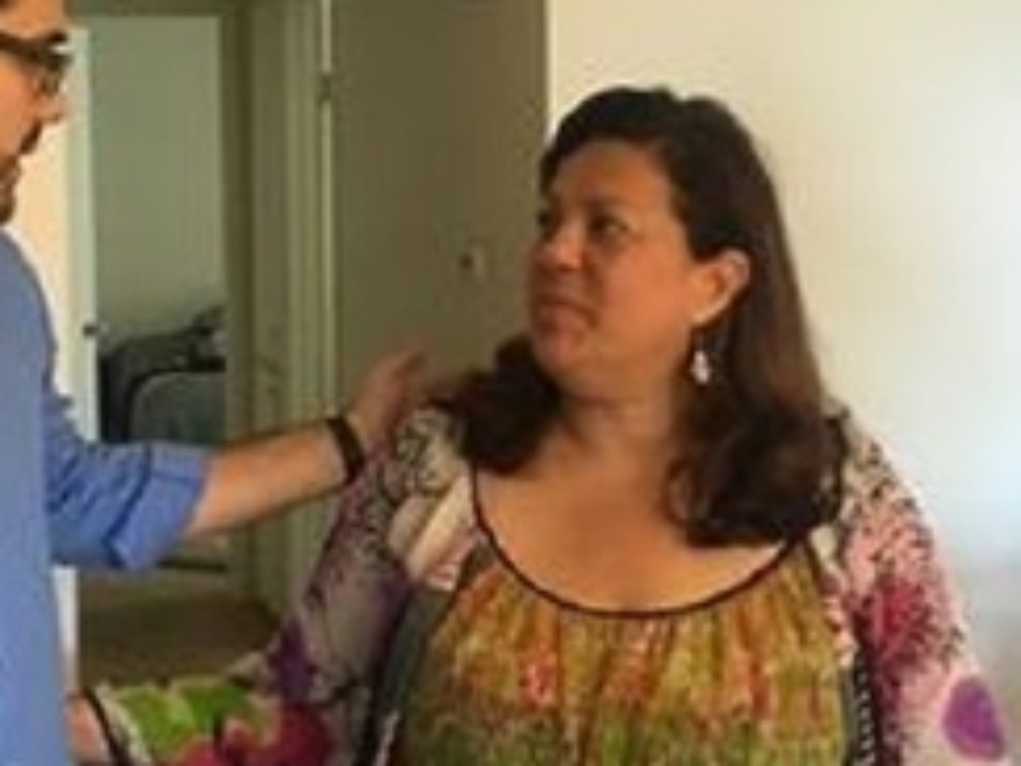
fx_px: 2242
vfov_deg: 19.4
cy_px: 352
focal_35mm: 76
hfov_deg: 25.4
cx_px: 268
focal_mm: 4.15
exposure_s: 1/17
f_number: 2.2
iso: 200
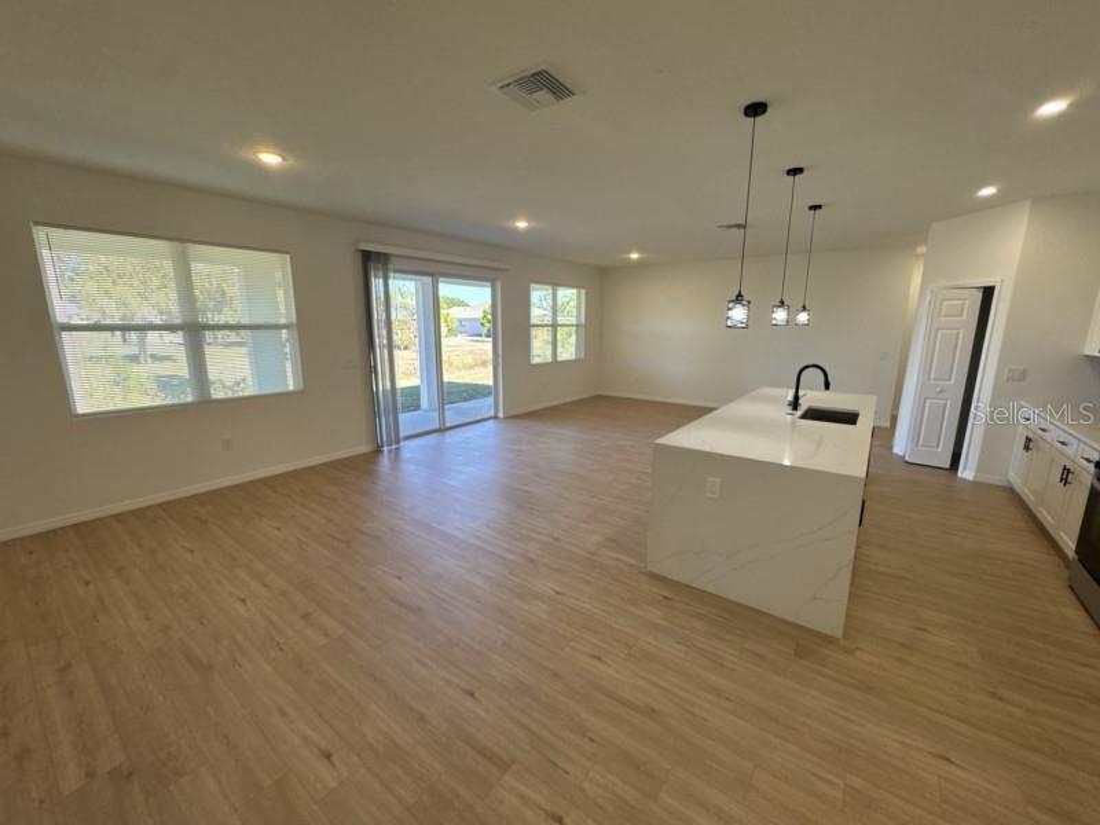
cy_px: 412
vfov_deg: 85.7
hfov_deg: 102.1
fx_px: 445
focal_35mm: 14
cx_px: 550
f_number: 2.2
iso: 80
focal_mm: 2.22
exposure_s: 1/99
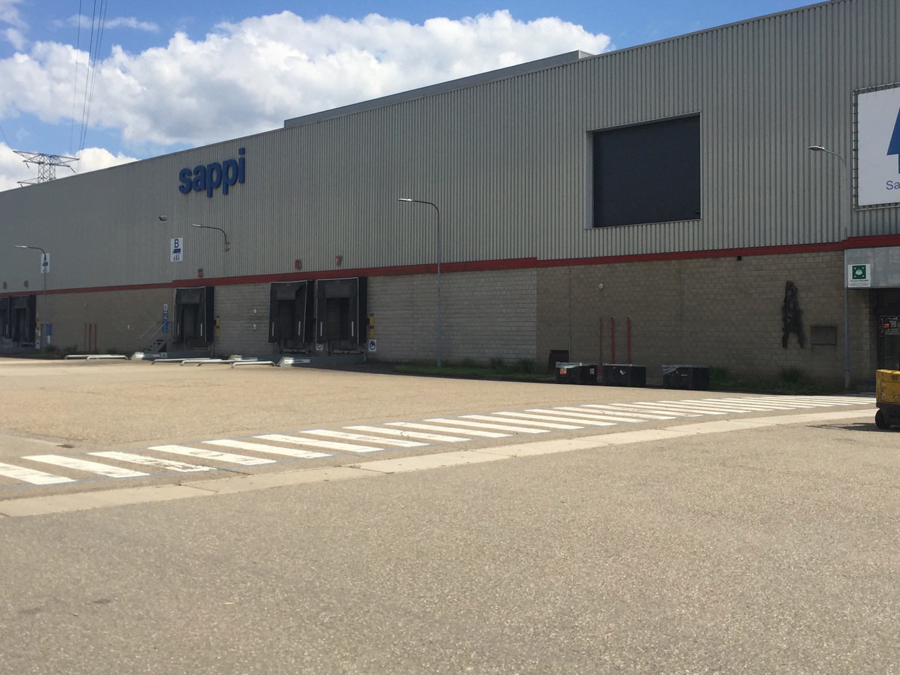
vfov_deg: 35.9
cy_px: 294
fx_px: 1040
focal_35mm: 40
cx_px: 447
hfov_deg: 46.8
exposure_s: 1/2639
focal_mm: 4.15
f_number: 2.2
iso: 32
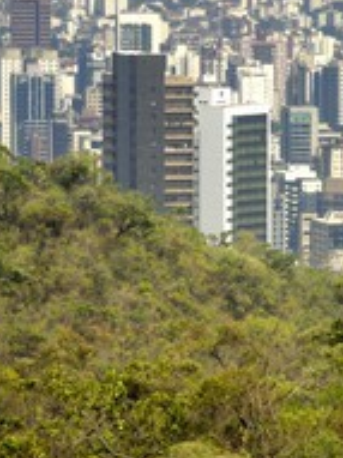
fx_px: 7368
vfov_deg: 3.6
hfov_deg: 2.7
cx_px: 392
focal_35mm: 557
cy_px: 170
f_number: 12
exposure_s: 1/100
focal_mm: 175
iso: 100
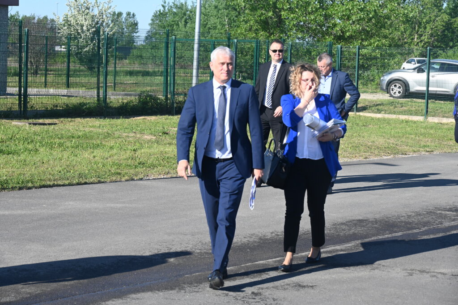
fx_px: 1080
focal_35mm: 85
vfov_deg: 16.0
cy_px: 152
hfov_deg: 23.9
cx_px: 229
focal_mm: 85
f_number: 8
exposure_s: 1/1000
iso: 640
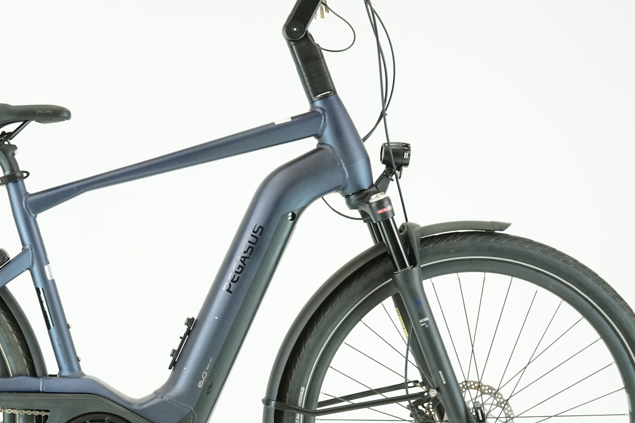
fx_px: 1605
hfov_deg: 22.2
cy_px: 270
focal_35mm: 91
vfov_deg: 15.0
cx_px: 155
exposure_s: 1/200
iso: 2500
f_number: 5.6
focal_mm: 51
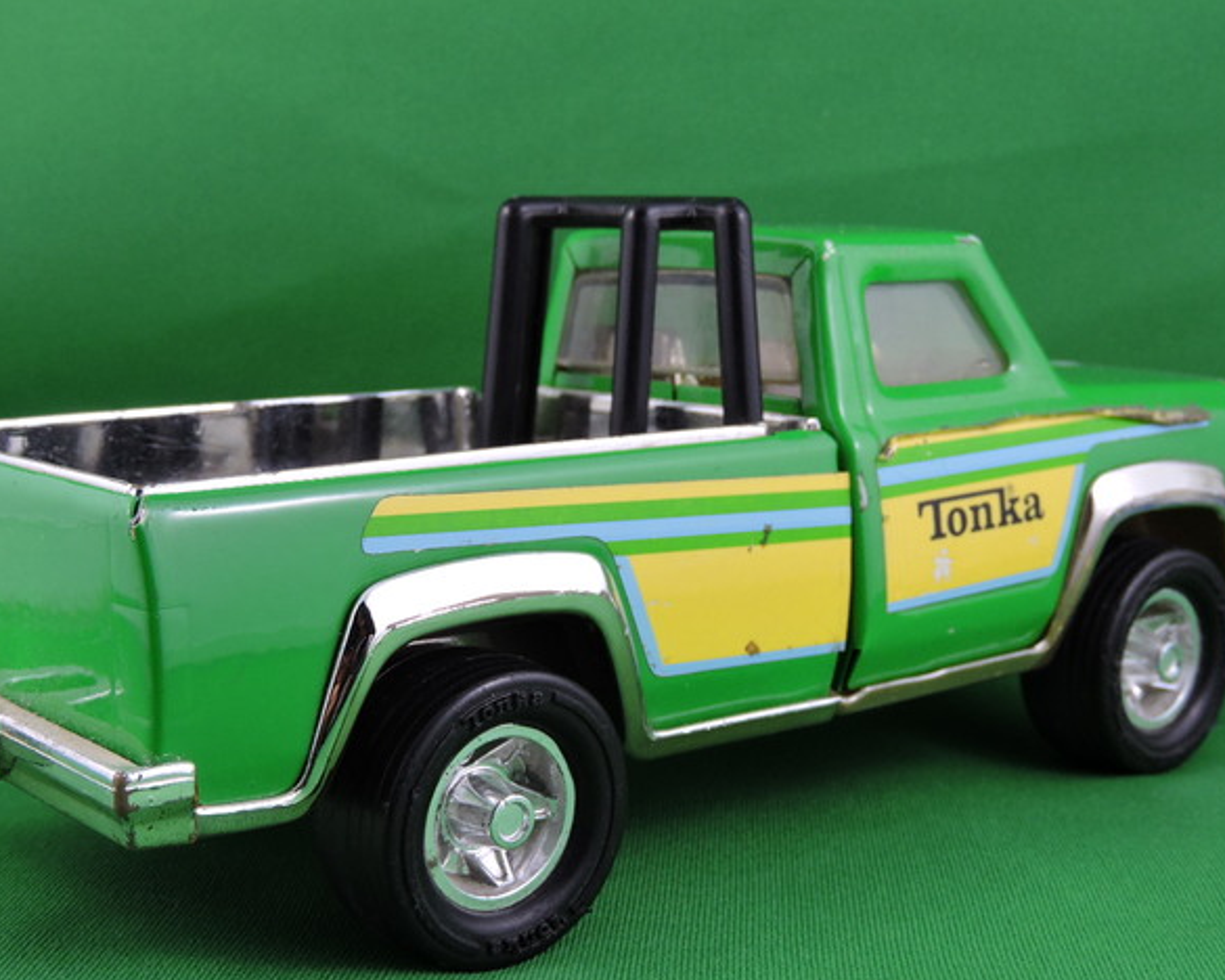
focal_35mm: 58
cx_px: 585
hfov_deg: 32.5
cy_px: 503
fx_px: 2103
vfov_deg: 26.2
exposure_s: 1/30
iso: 100
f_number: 4
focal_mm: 8.1
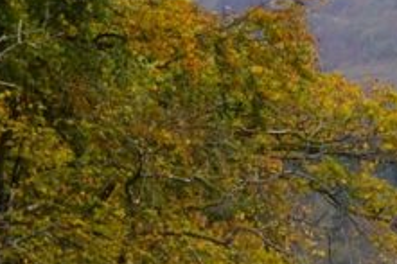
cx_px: 808
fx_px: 8132
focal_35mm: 738
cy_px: 273
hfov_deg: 2.8
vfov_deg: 1.9
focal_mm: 106
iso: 250
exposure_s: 1/200
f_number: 5.6
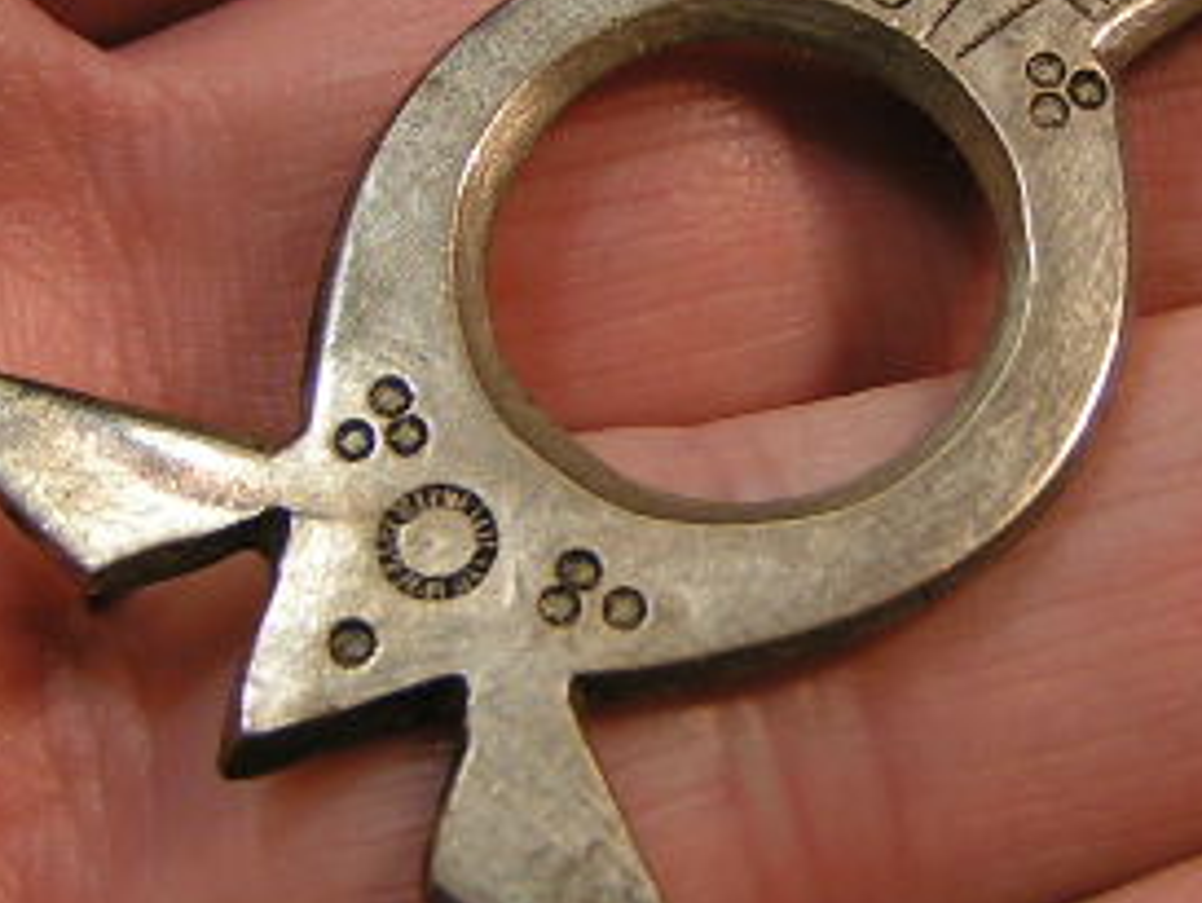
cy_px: 317
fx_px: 3092
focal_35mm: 89
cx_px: 674
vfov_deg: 16.6
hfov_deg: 22.0
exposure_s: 1/60
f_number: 3.5
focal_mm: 5.8
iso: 50
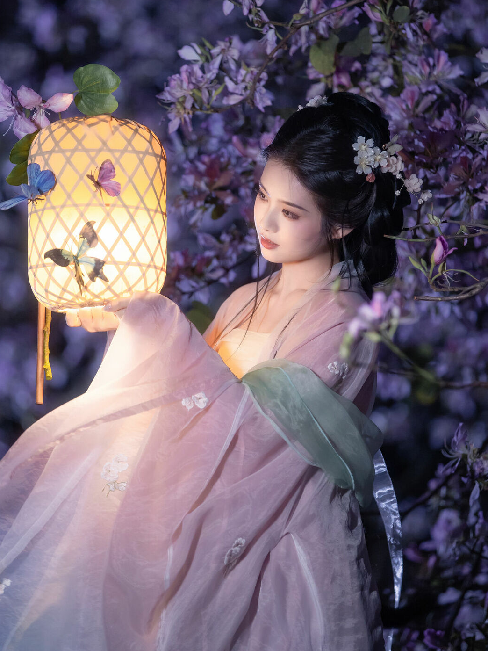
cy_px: 299
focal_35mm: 185
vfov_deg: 10.7
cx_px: 243
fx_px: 3477
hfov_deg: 8.0
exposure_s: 1/250
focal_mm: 170
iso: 2500
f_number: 2.8
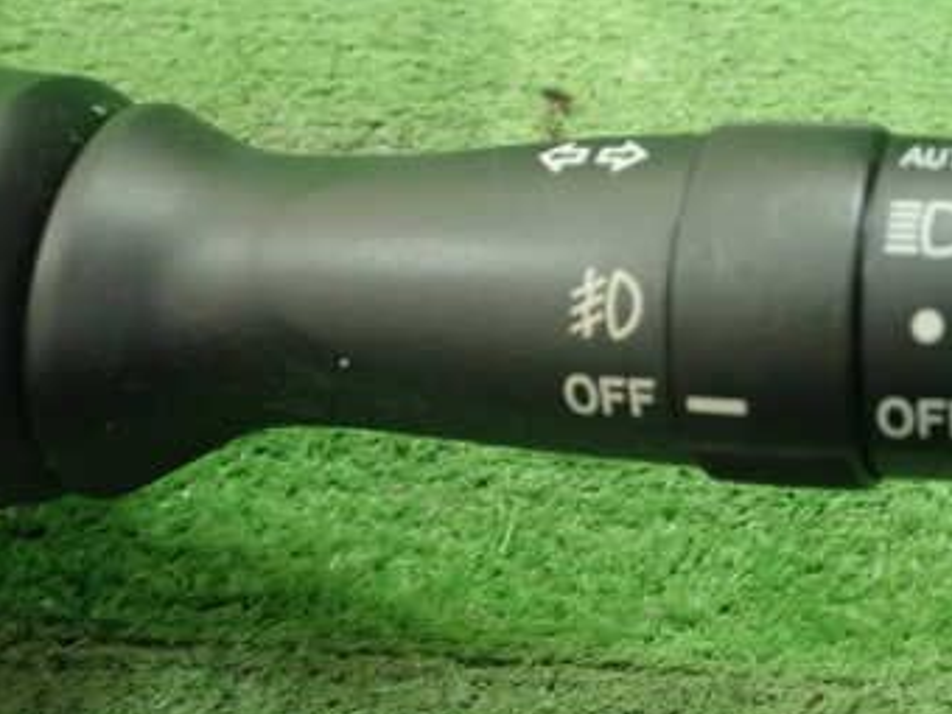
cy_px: 353
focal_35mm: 53
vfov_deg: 27.5
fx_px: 1458
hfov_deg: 35.0
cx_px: 767
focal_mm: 5.5
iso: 400
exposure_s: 1/125
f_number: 2.3
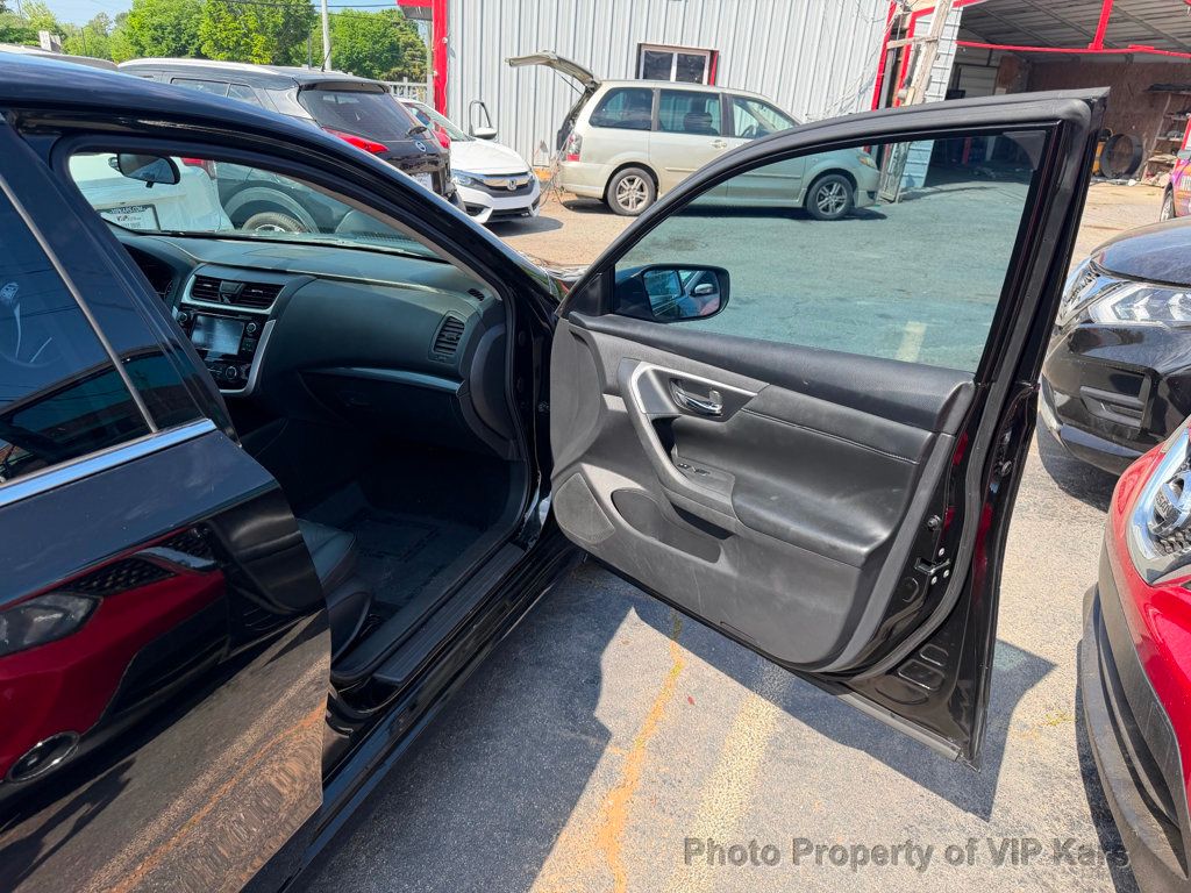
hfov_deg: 71.6
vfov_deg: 56.8
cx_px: 596
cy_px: 446
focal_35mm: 24
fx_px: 826
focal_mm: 6.76
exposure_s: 1/1464
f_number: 1.78
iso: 100
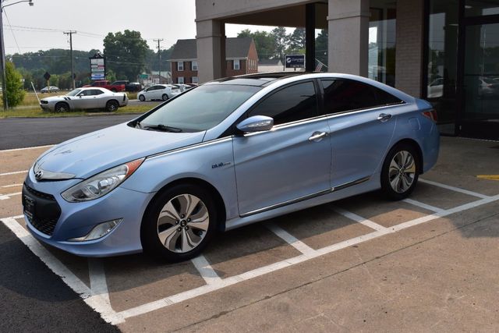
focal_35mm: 38
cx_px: 250
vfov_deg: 35.5
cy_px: 166
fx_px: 520
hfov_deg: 51.3
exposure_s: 1/500
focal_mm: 25
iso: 280
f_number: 11
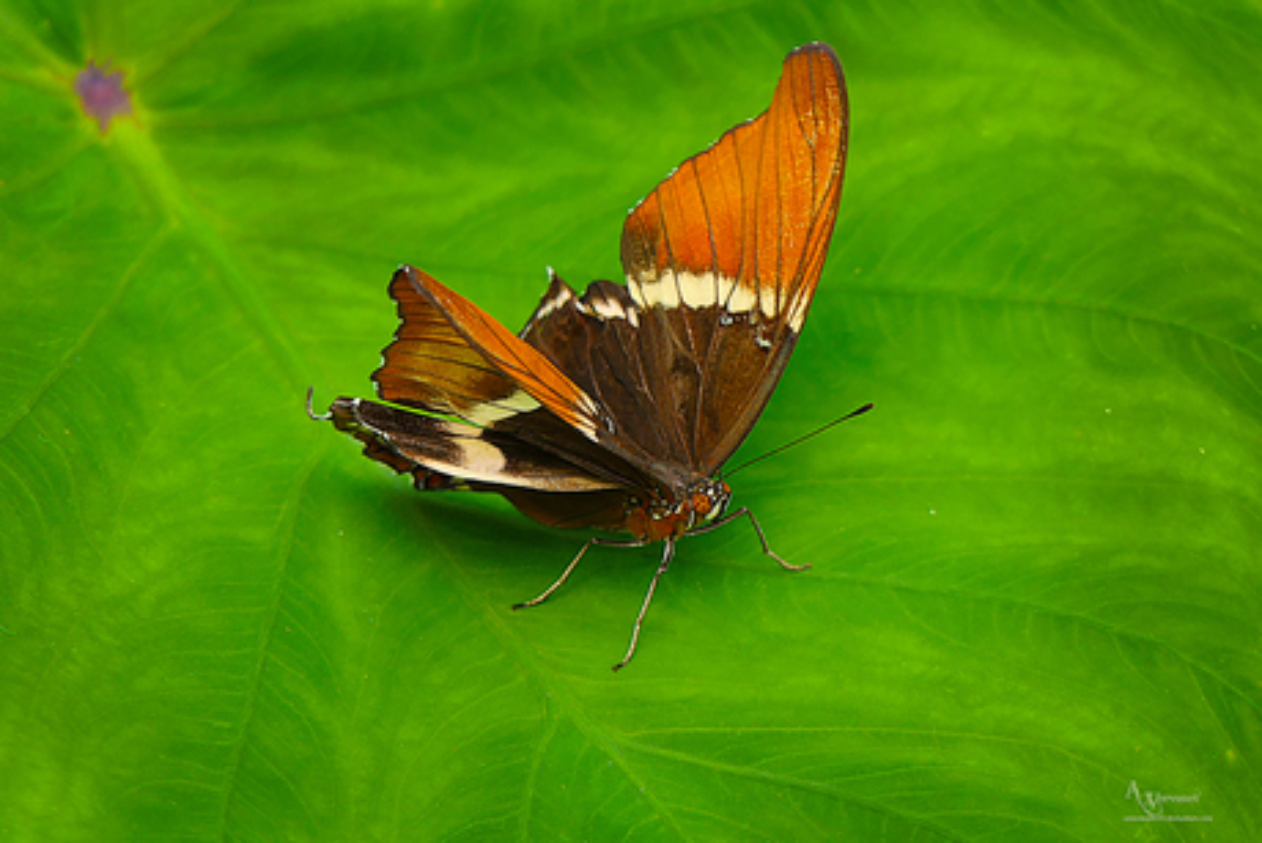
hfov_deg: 4.3
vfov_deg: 2.9
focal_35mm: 480
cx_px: 631
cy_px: 422
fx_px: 16831
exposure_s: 1/125
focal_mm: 176
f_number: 4.5
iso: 160
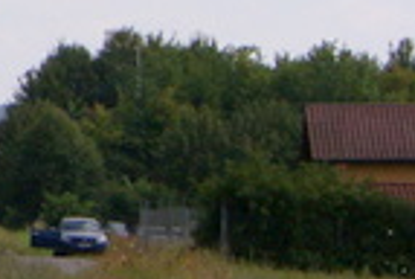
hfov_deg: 3.7
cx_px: -1068
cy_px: -105
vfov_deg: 2.6
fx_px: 6215
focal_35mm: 538
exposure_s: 1/1000
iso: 200
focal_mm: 50
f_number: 10
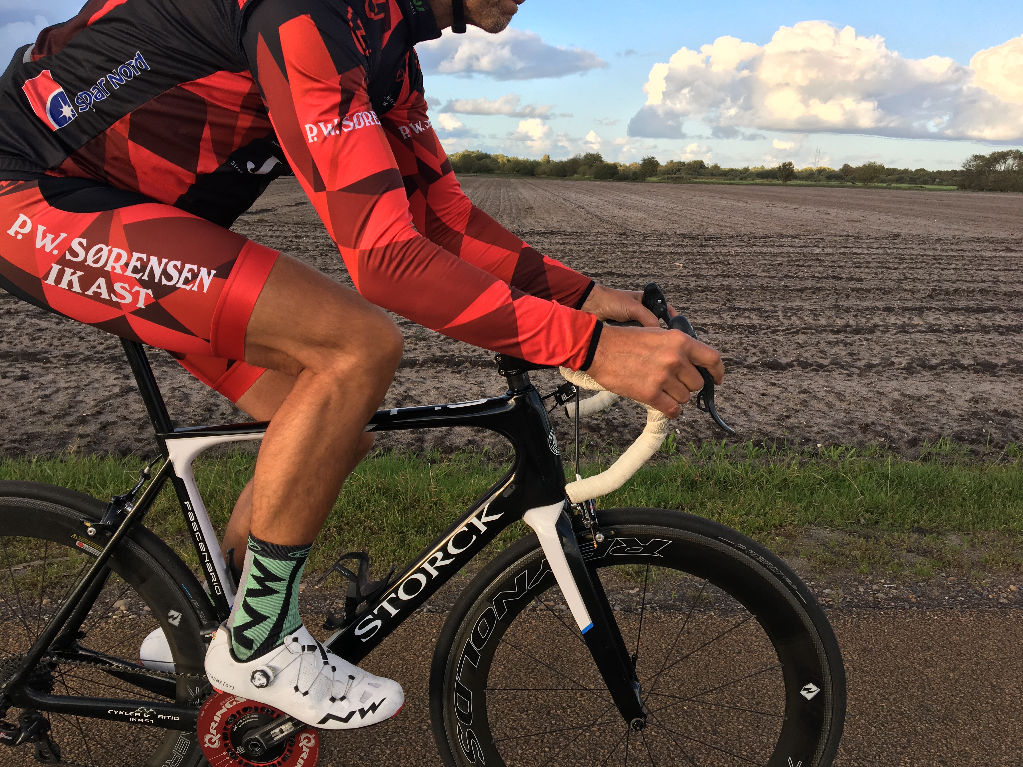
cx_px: 512
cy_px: 384
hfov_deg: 61.7
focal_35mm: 29
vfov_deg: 48.2
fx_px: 857
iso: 25
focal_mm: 4.15
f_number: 2.2
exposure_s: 1/458
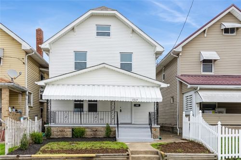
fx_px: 241
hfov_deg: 53.1
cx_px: 120
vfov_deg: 36.8
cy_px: 80
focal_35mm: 36
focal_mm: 24
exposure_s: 1/250
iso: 100
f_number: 8
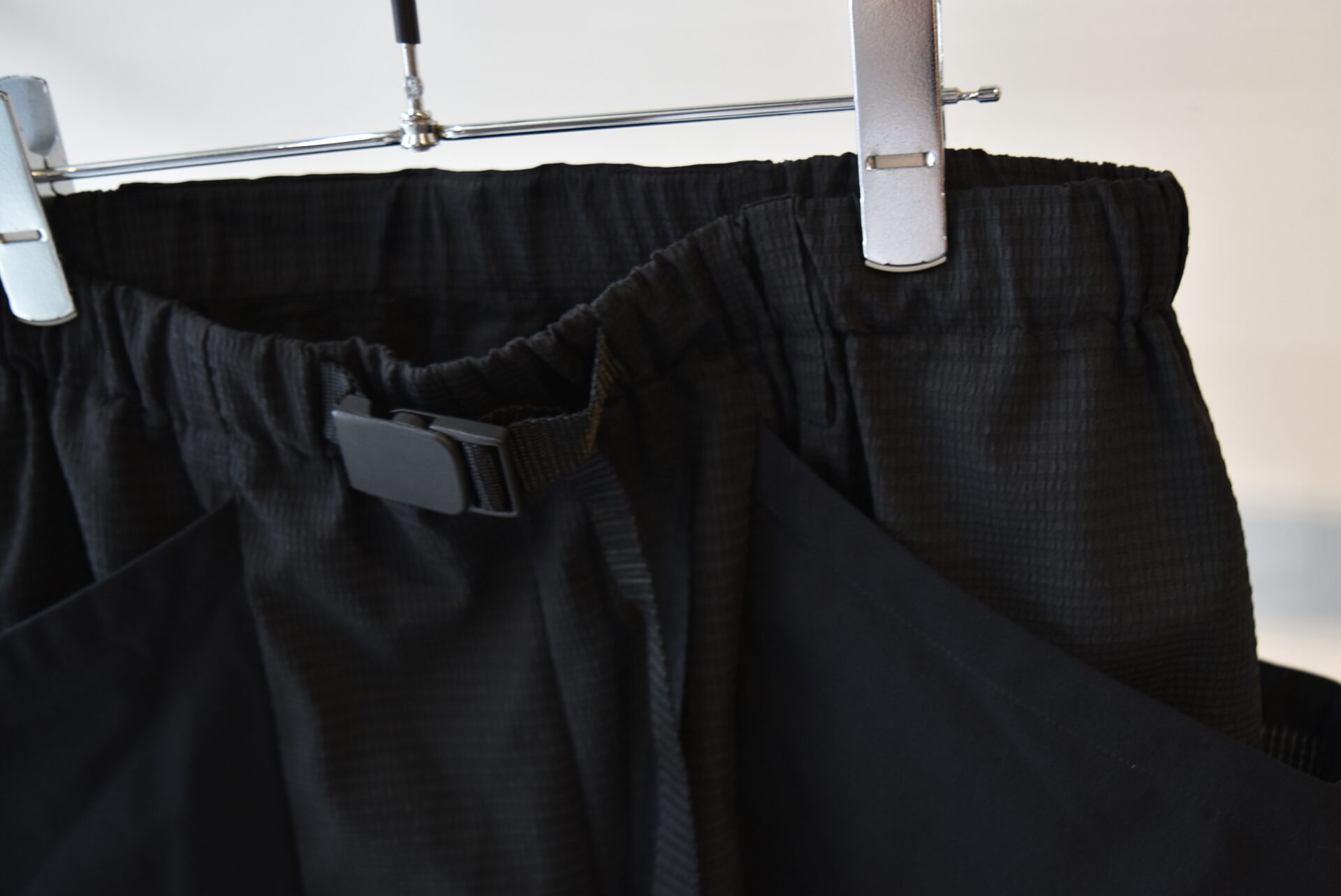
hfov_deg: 46.4
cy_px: 448
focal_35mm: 42
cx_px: 670
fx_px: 1566
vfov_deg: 31.9
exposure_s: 1/15
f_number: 4.5
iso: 400
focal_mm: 28
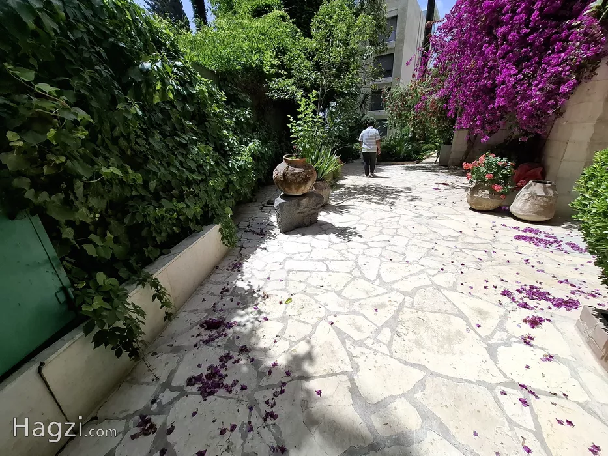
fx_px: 228
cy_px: 228
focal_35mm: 13
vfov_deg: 89.9
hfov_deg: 106.2
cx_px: 304
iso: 40
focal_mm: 1.74
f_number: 2.2
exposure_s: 1/1136
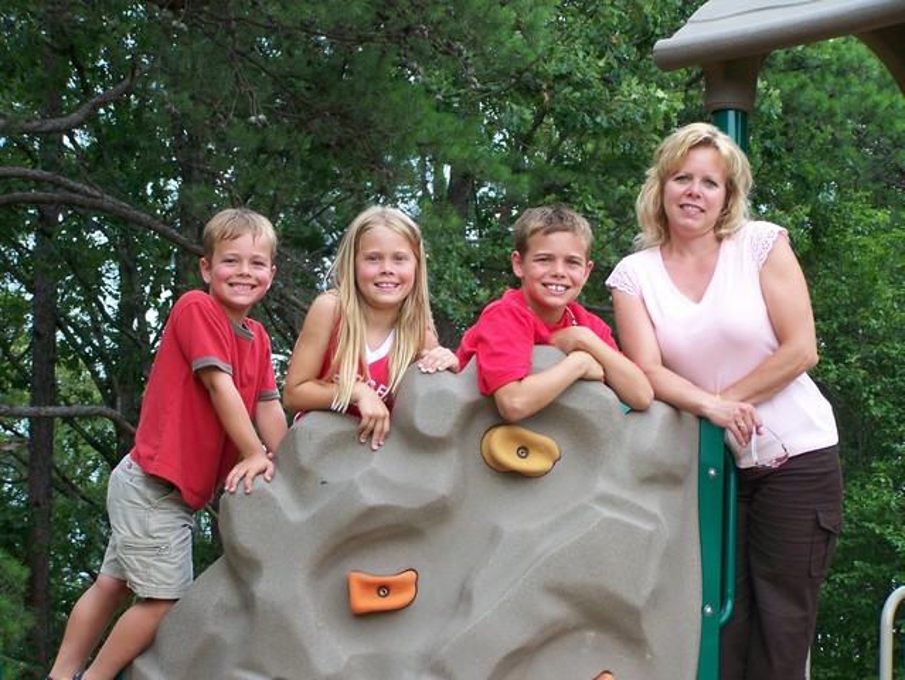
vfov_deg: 15.7
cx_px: 452
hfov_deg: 20.9
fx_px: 2459
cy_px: 340
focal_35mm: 94
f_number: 3.2
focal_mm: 15.6
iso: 80
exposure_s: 1/160
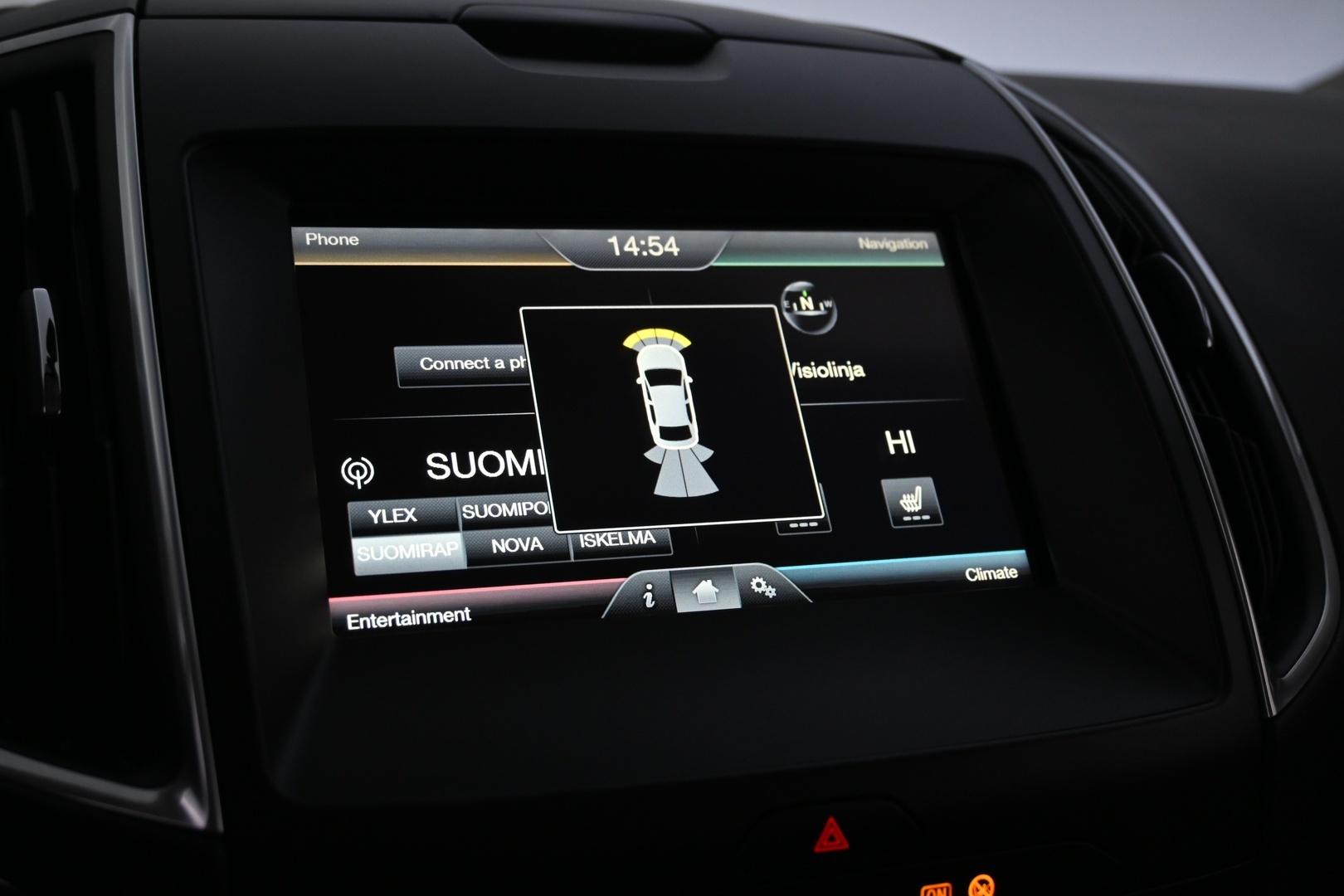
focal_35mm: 40
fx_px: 1484
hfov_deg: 48.7
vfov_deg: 33.6
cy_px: 448
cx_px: 672
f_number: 4.5
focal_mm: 26.5
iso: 800
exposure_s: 1/50
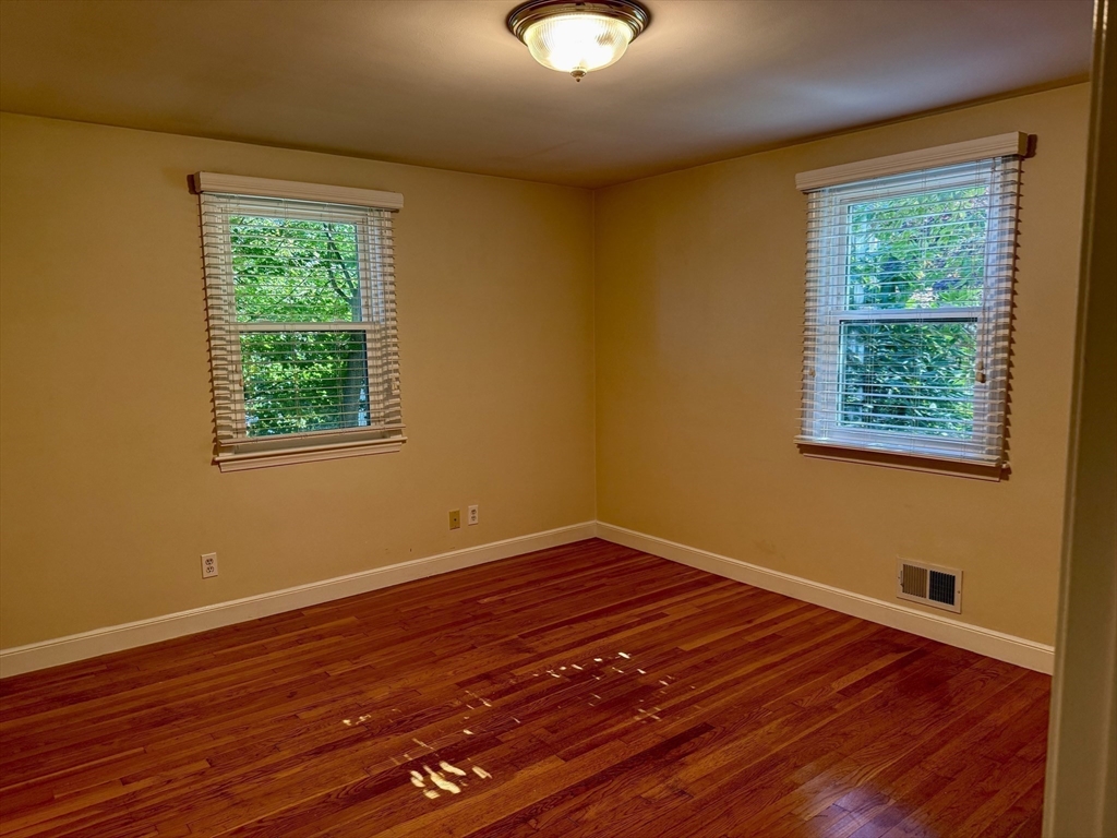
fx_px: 774
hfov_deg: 71.6
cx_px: 558
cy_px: 419
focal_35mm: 24
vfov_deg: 56.8
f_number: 1.78
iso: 200
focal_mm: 6.76
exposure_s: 1/120
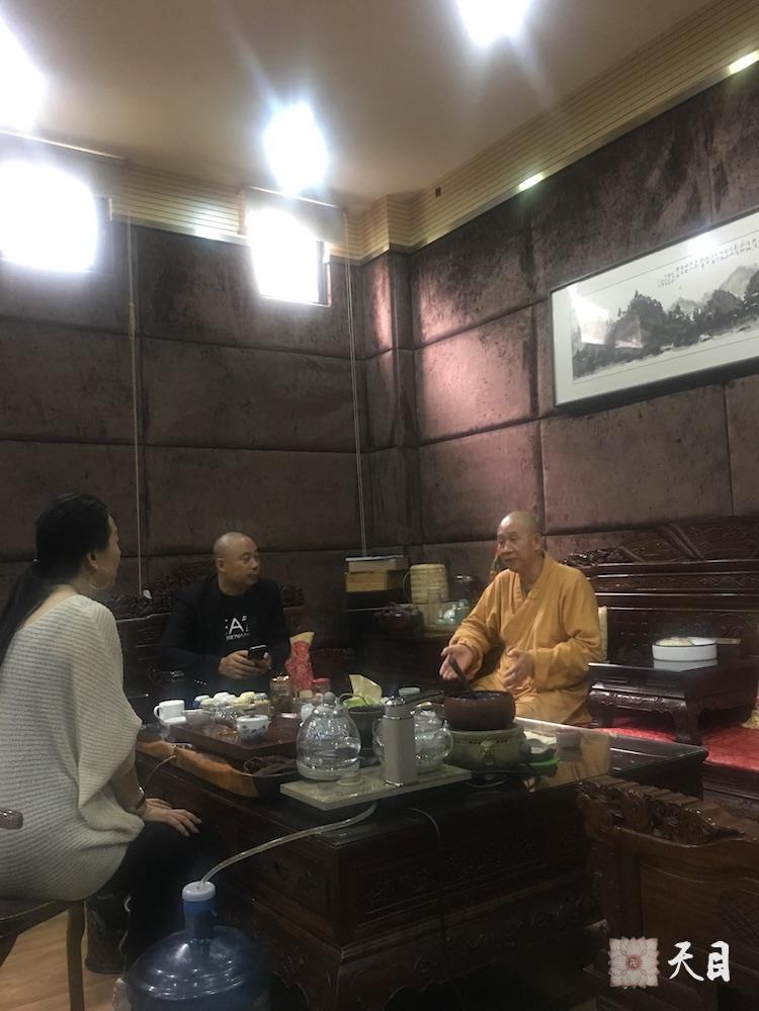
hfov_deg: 48.2
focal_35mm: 29
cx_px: 380
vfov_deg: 61.7
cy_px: 506
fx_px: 848
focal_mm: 4.15
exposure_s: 1/8
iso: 160
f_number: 2.2
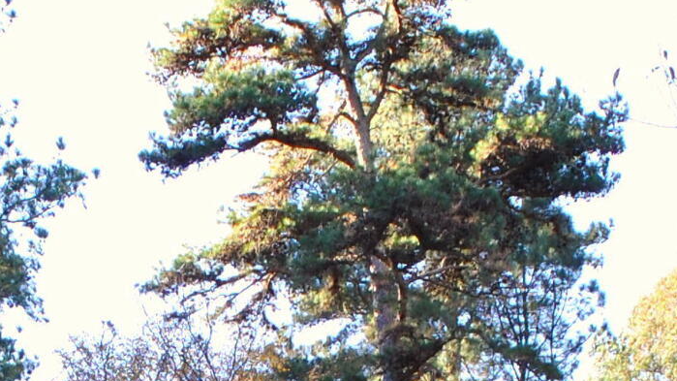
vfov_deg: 8.7
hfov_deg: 15.9
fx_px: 2423
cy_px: 646
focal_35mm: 135
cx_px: 243
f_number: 7.1
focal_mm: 20
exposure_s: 1/60
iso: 200
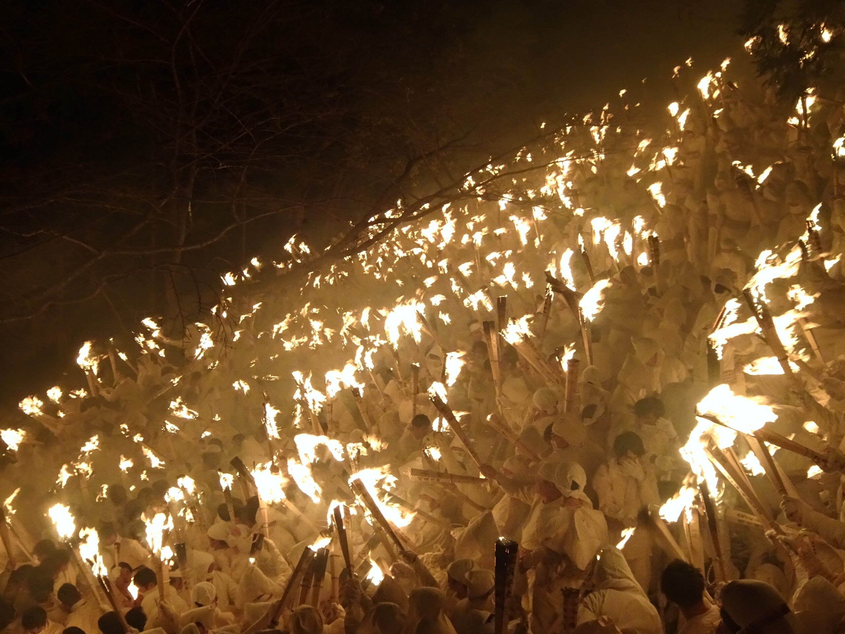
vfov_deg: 35.1
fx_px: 1001
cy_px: 317
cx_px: 422
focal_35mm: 41
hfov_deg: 45.8
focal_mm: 7.05
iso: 500
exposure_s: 1/50
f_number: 4
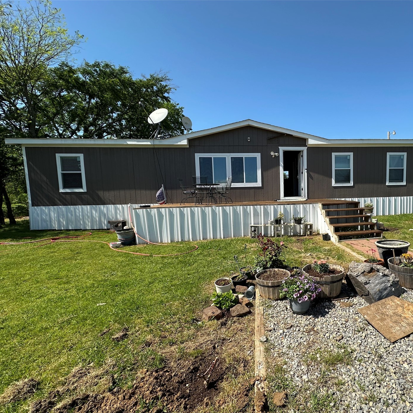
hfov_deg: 81.1
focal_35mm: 17
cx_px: 276
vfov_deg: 83.9
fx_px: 229
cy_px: 212
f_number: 2.2
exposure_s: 1/1667
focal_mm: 2.22
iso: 40
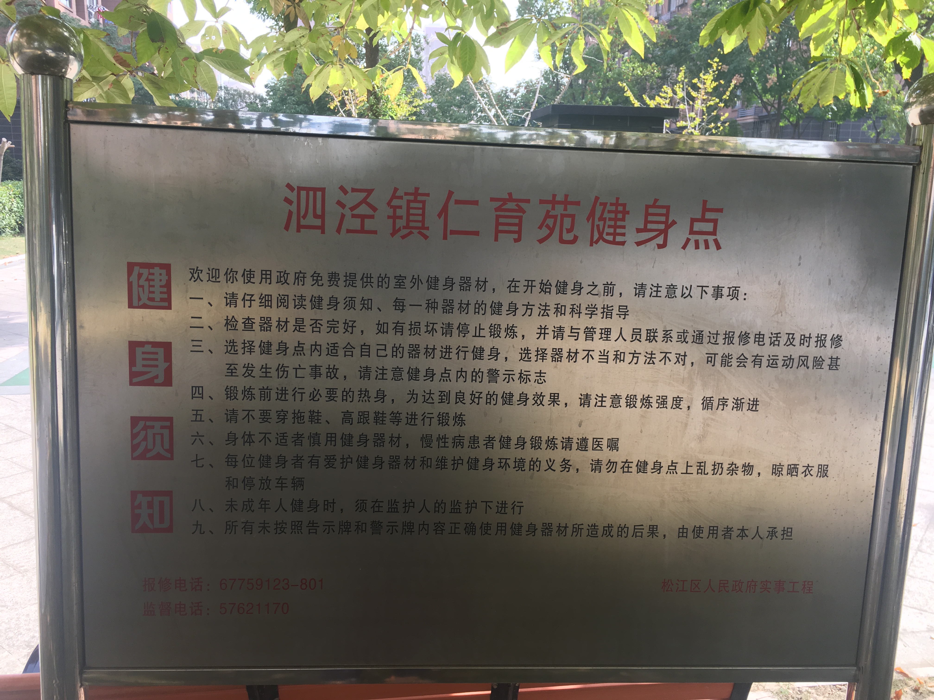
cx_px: 467
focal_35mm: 29
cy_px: 350
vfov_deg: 48.2
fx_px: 782
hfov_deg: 61.7
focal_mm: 4.15
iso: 25
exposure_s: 1/138
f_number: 2.2
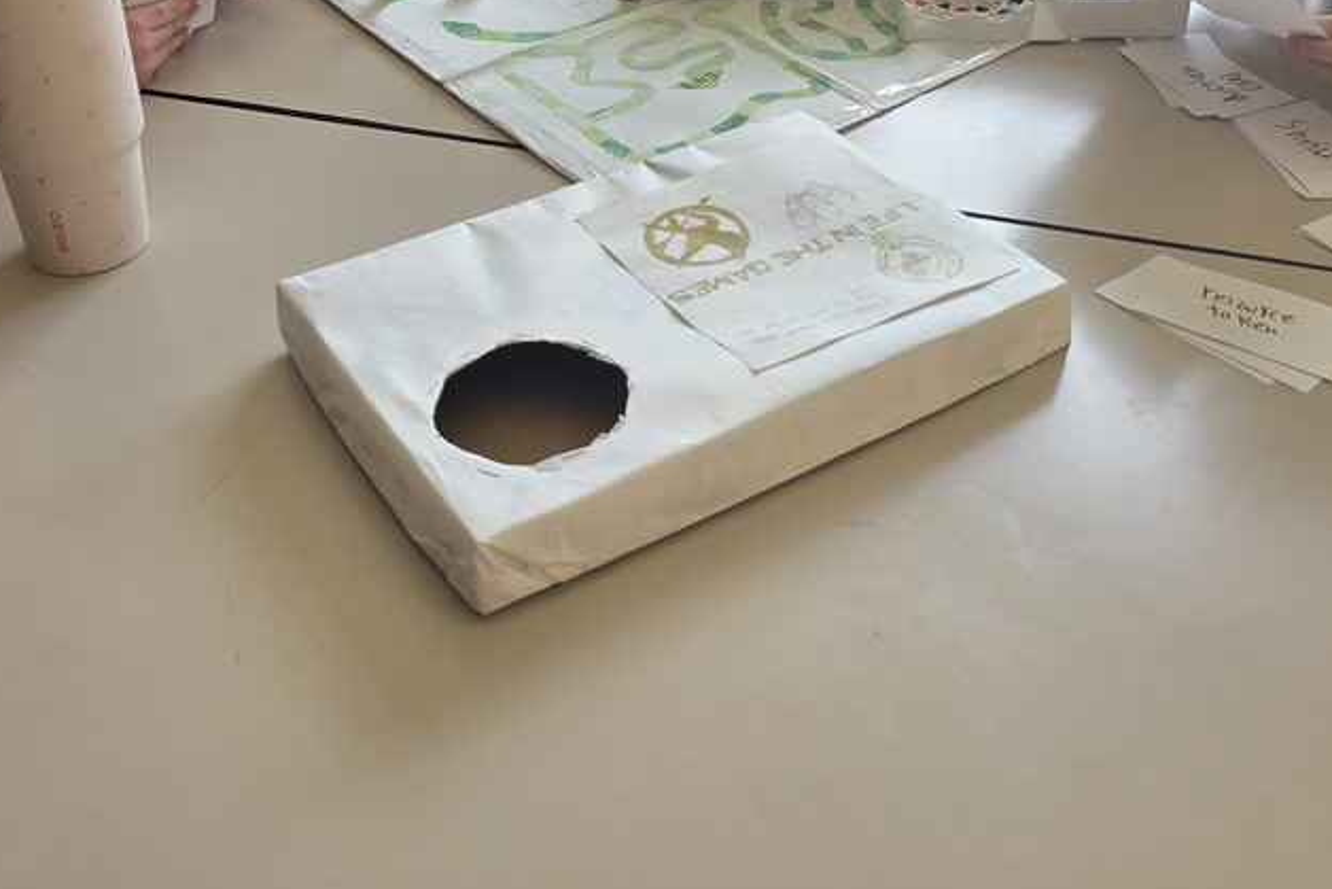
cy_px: 89
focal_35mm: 39
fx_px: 1443
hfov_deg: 49.5
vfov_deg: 32.5
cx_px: 715
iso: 40
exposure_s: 1/180
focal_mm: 6.3
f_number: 1.7
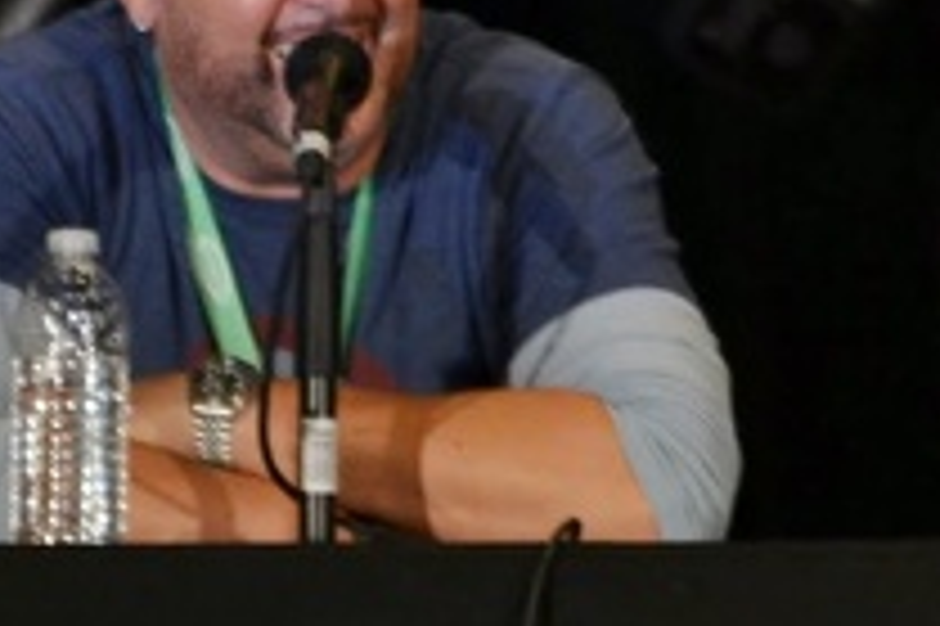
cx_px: 1529
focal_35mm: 968
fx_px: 25255
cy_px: 351
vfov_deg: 1.4
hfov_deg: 2.1
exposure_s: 1/80
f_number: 5.6
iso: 800
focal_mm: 170
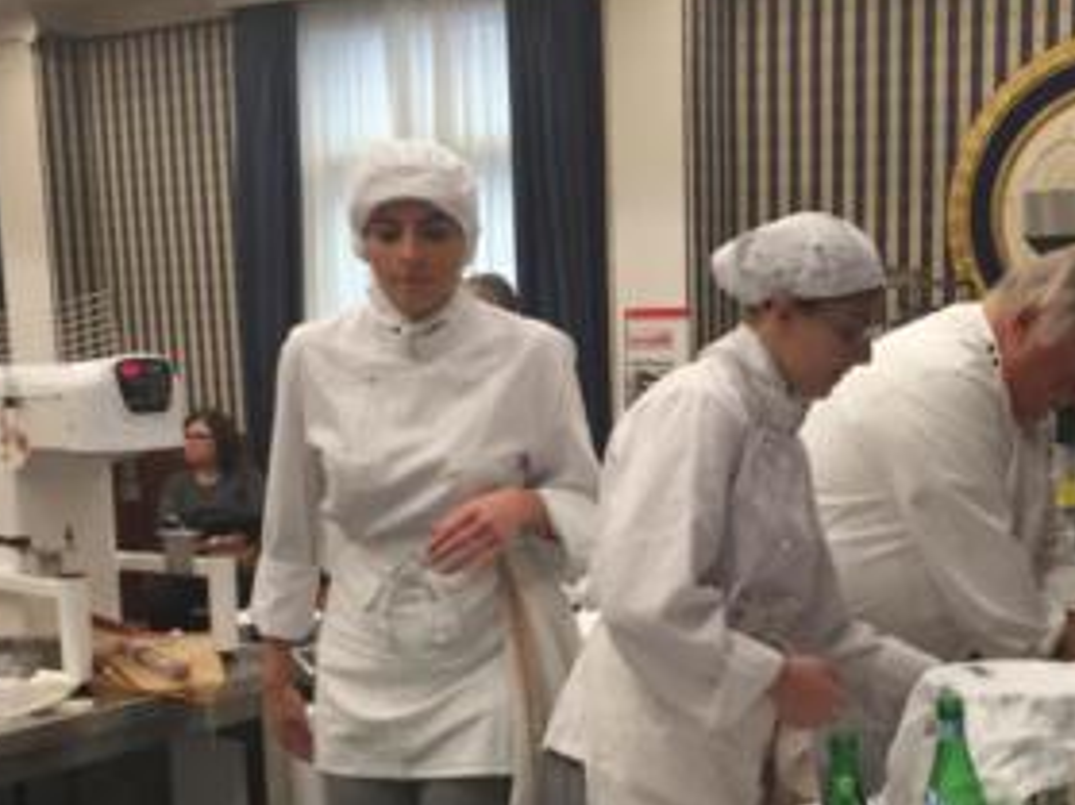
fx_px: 1614
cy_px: 610
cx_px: 655
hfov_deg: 36.7
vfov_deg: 27.6
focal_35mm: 52
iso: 80
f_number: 2.2
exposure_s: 1/33
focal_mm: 4.15
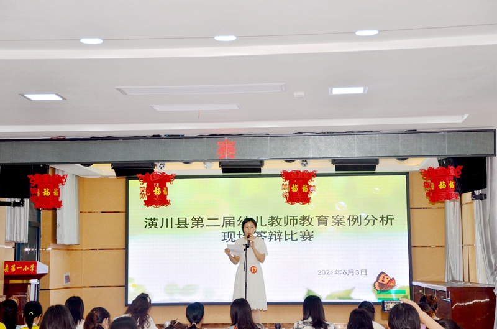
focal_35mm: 72
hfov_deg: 28.1
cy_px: 164
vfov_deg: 18.8
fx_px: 991
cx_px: 248
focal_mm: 48
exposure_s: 1/200
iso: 200
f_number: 4.5
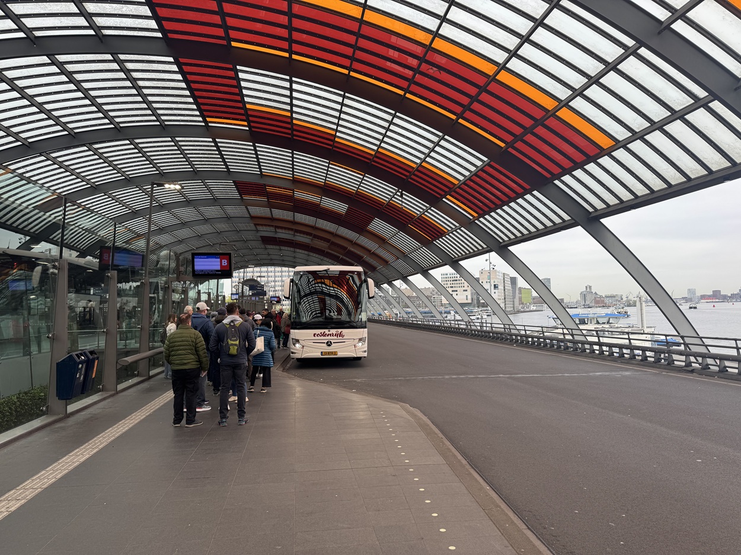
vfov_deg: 56.8
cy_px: 278
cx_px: 370
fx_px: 514
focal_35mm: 24
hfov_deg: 71.6
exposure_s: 1/842
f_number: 1.78
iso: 80
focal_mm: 6.76
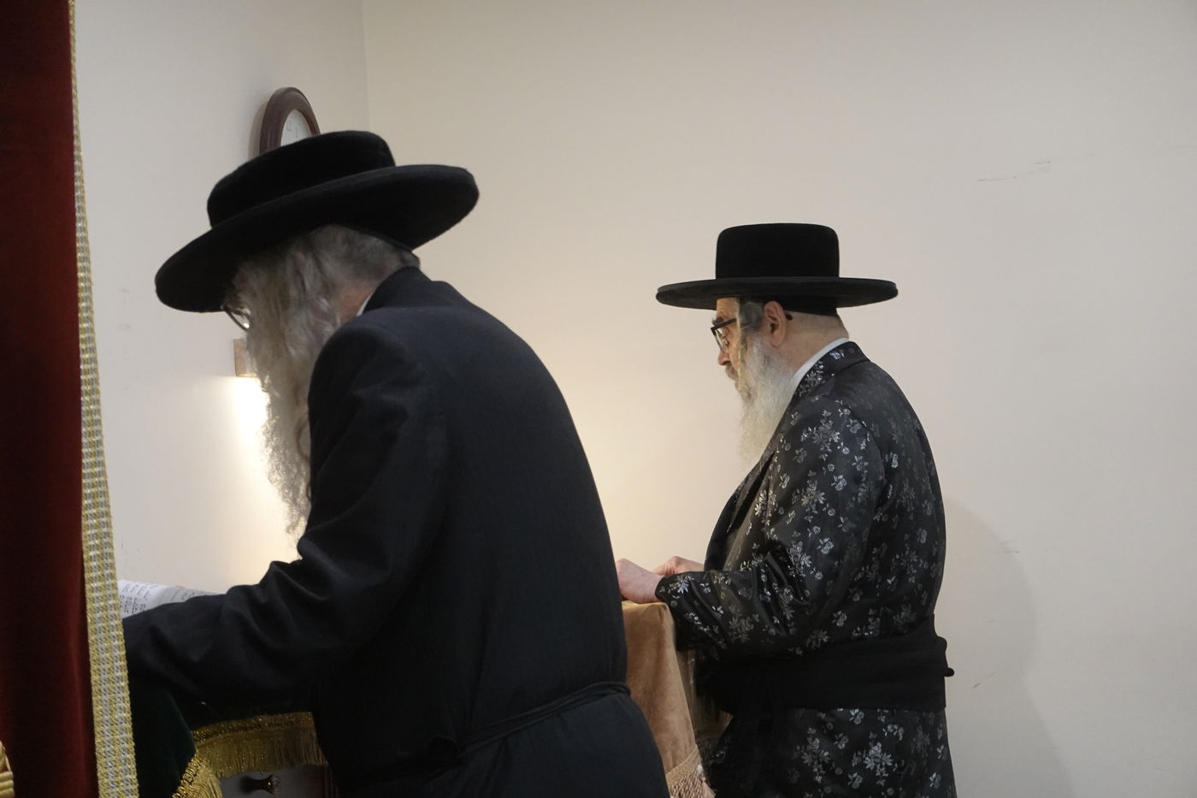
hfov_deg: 18.4
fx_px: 3690
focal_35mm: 111
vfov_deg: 12.3
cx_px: 598
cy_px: 399
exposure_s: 1/100
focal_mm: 40.37
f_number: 4.5
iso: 1600
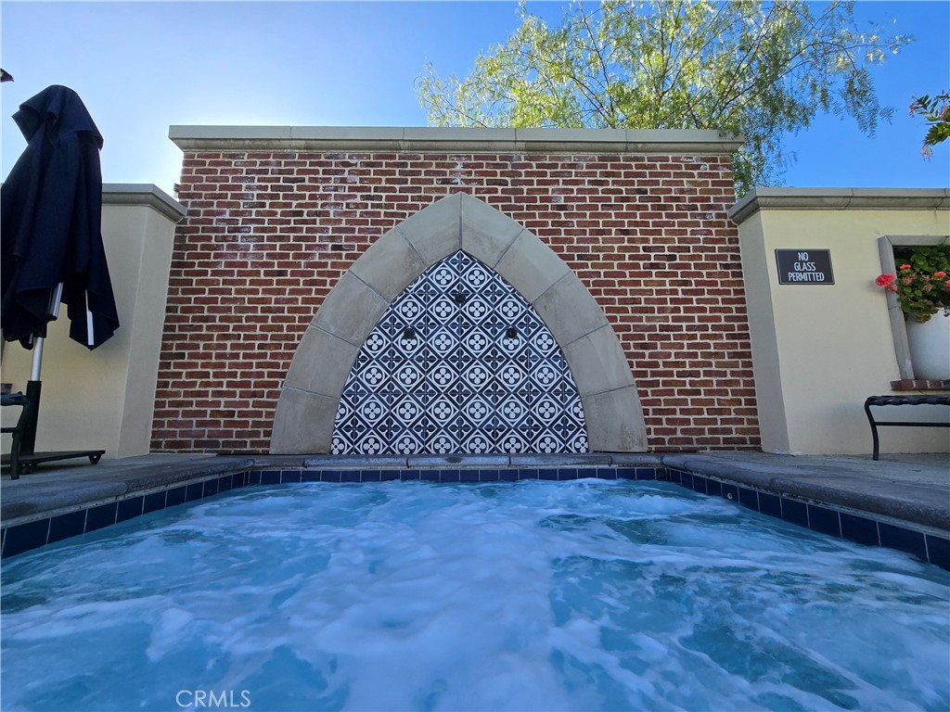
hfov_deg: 106.2
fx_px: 357
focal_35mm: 13
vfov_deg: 89.9
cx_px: 475
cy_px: 356
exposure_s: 1/970
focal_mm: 2.2
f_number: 2.2
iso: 50
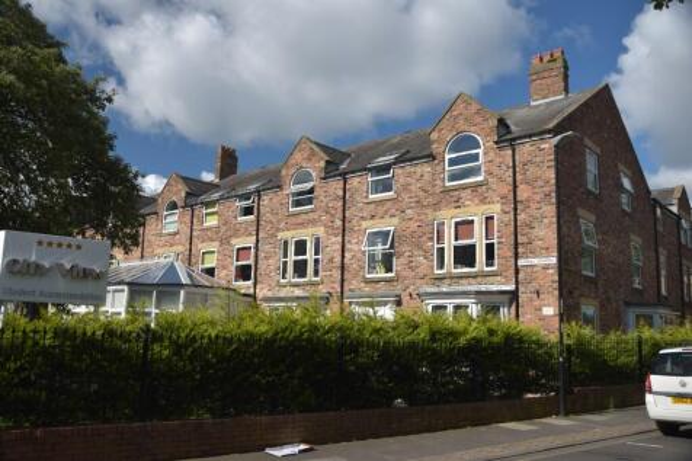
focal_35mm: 30
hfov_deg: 61.9
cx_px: 346
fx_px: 576
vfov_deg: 43.6
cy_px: 230
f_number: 4
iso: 250
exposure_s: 1/1250
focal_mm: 20
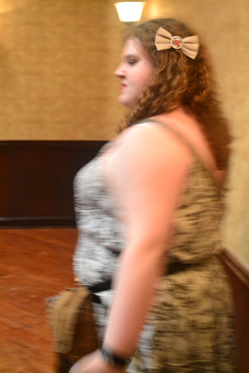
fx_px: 560
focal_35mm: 54
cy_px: 186
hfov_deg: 25.1
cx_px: 124
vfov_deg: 36.9
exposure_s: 1/15
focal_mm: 36
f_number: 5
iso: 3200
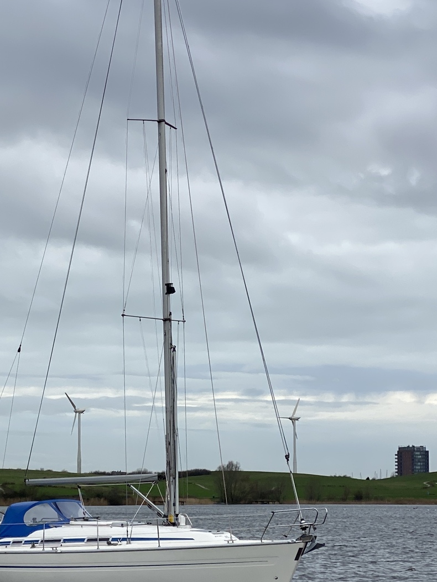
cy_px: 261
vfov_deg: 24.7
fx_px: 1329
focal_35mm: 79
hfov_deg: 18.6
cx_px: 119
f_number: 2
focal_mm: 6
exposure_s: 1/872
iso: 20
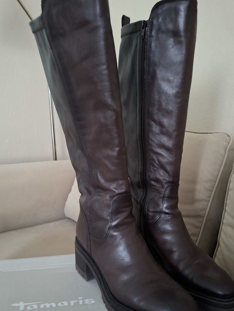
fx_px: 270
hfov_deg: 46.8
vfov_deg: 59.7
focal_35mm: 30
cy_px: 178
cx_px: 120
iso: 800
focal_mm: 5.54
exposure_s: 1/20
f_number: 1.8
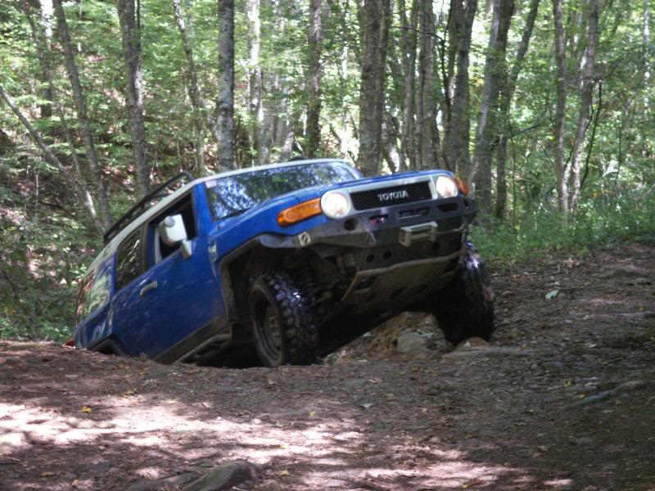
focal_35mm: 111
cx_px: 328
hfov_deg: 17.7
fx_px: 2100
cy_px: 246
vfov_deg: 13.3
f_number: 3.8
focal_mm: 23.1
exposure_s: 1/40
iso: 125
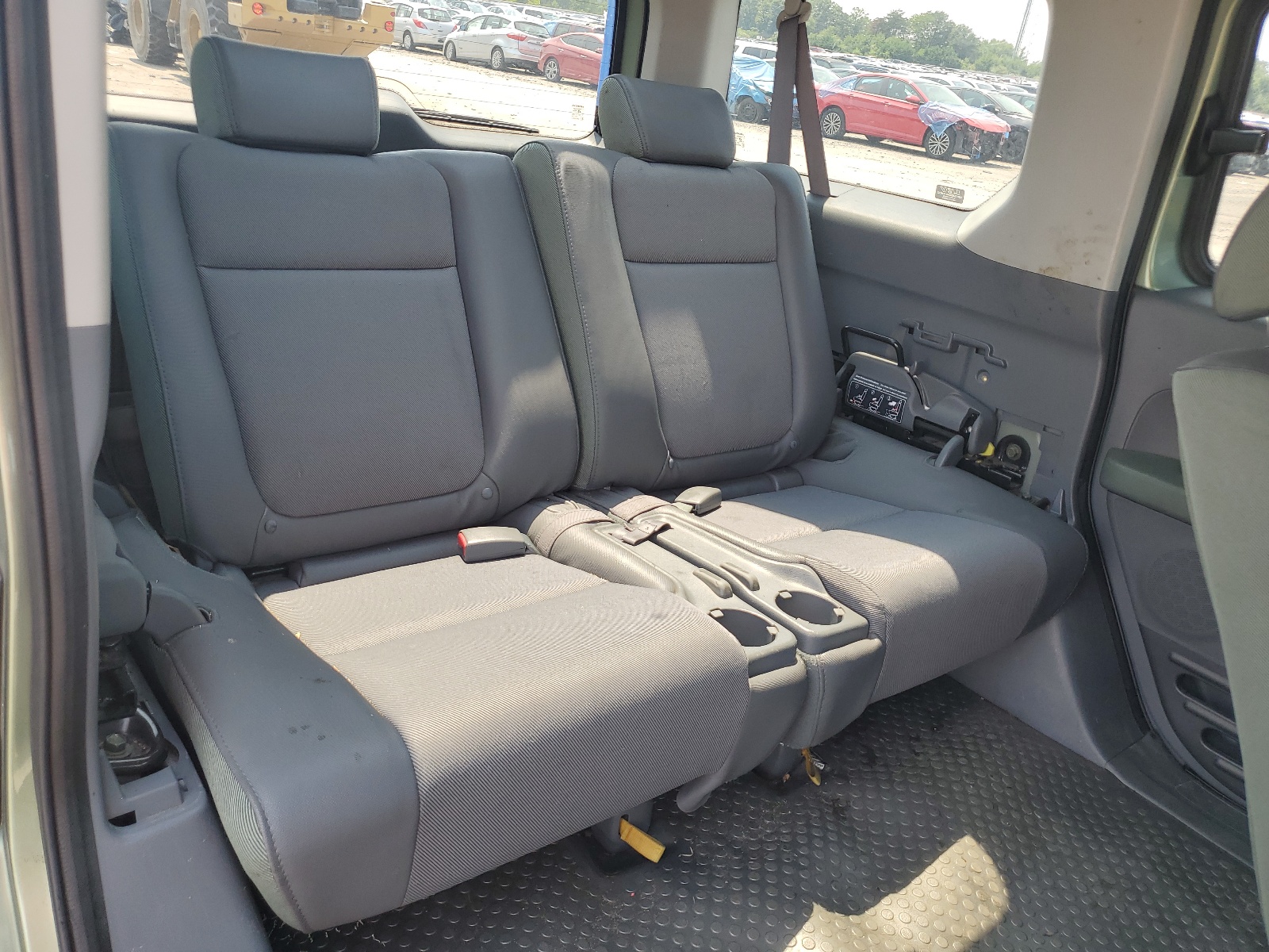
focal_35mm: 26
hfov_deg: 67.3
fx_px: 953
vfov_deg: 53.1
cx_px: 634
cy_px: 476
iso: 50
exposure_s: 1/233
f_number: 1.5
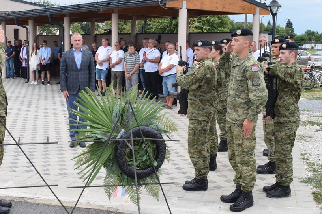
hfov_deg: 38.9
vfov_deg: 26.6
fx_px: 454
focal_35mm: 51
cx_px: 133
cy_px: 100
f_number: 8
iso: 320
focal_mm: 23
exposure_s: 1/250
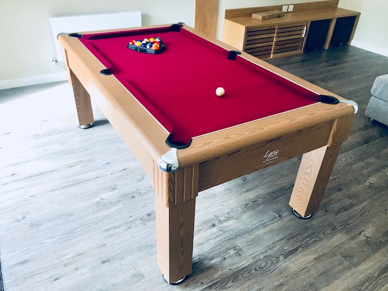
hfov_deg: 63.4
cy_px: 146
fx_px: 314
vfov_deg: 49.7
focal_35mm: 28
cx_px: 194
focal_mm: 3.99
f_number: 1.8
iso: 25
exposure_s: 1/33
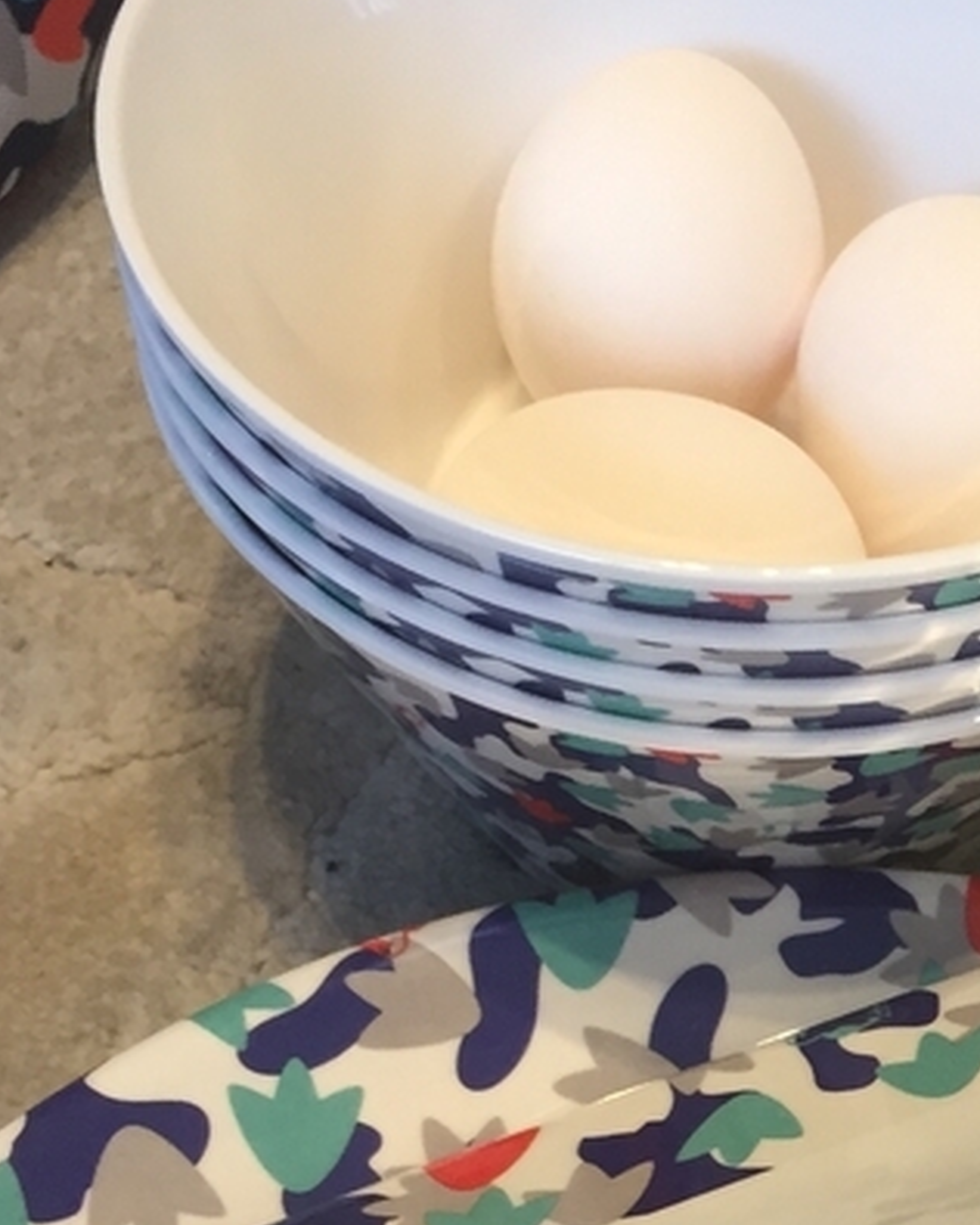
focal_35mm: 86
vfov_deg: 21.6
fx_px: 3118
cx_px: 1272
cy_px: 1178
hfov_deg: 16.8
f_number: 2.2
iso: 100
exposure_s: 1/33
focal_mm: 4.15
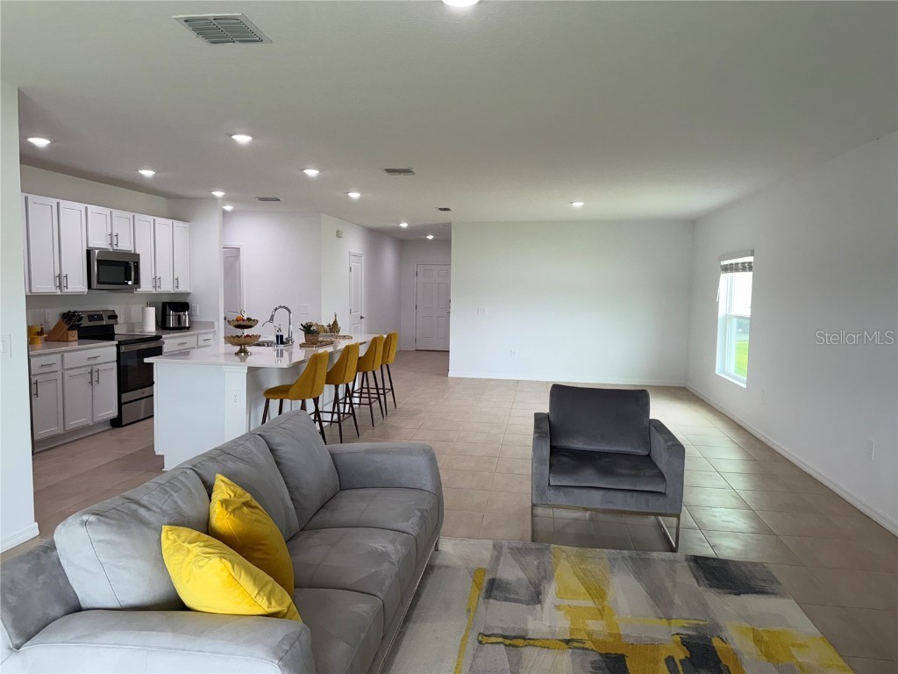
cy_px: 337
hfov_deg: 71.6
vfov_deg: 56.8
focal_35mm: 24
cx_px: 449
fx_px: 623
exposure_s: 1/234
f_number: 1.78
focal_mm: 6.76
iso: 125
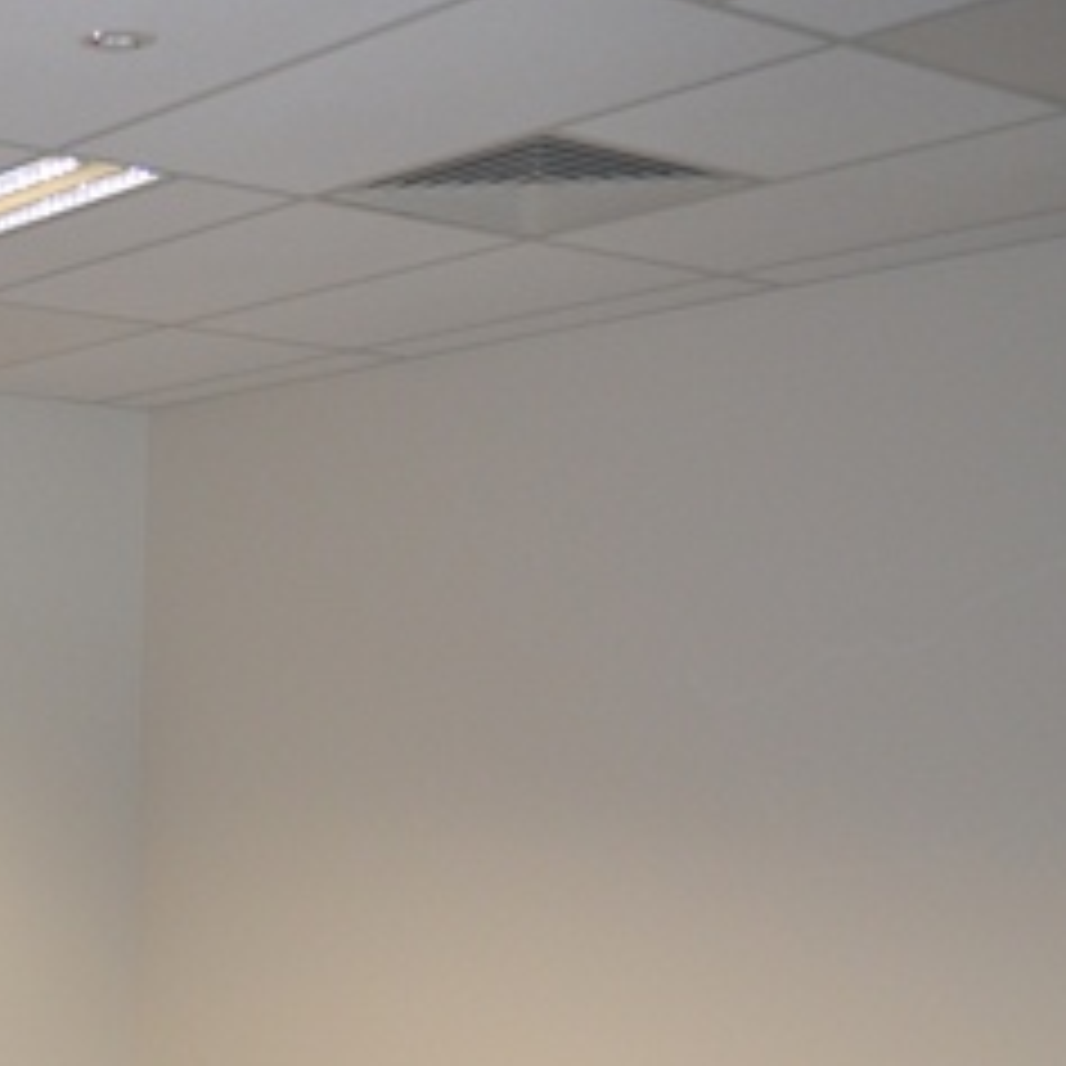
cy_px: 812
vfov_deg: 27.3
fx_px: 2160
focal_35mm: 62
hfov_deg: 24.8
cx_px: -243
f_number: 3.5
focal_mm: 18
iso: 720
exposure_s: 1/60
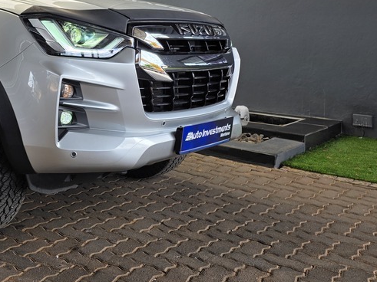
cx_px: 34
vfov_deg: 29.5
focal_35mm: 48
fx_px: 523
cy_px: 51
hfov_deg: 37.0
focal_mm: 6.25
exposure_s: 1/240
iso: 20
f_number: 1.7
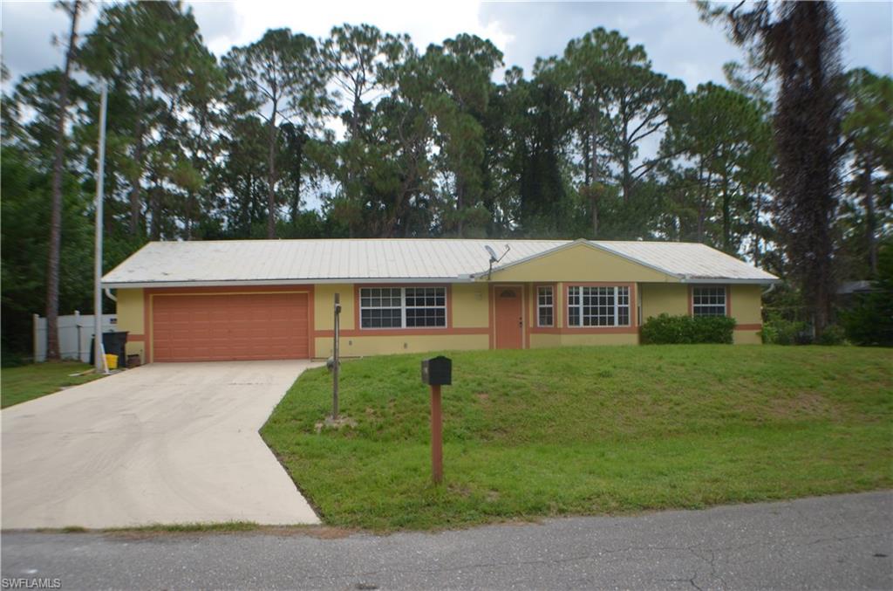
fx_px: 816
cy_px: 296
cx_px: 446
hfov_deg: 57.3
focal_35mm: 33
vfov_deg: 39.8
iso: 100
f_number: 4
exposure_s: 1/500
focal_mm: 22
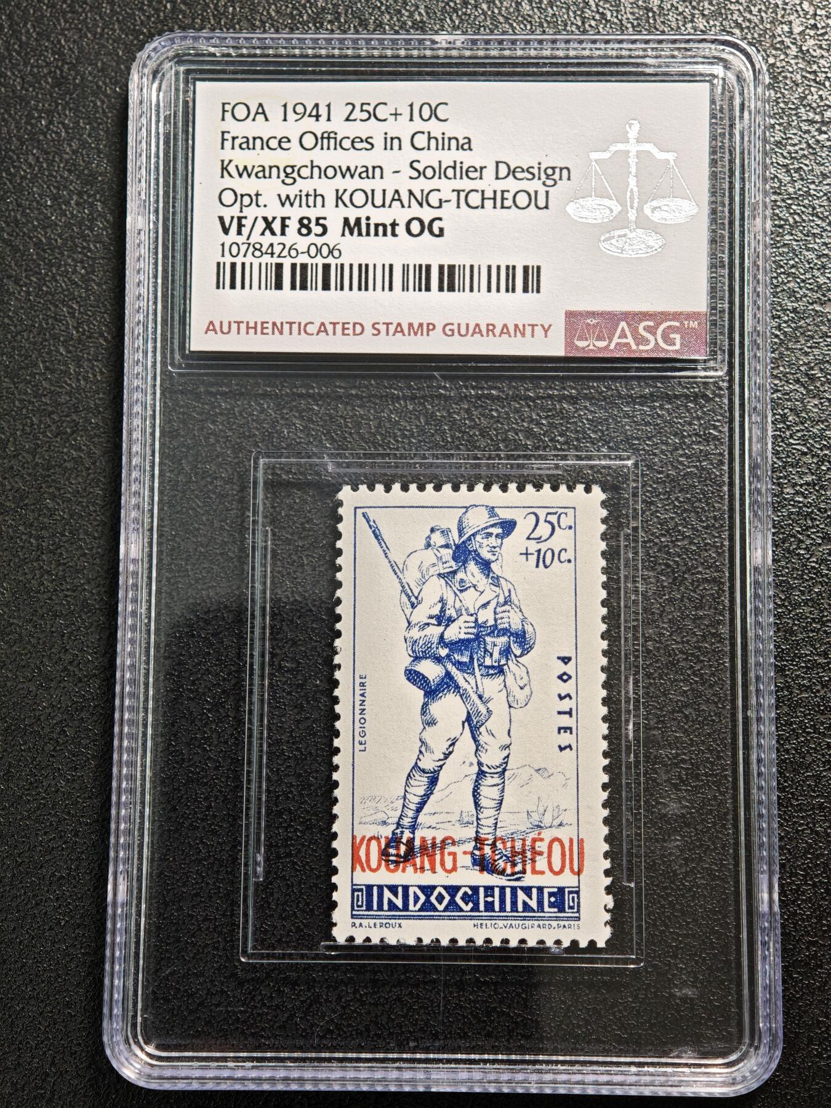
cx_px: 416
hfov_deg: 24.4
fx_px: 1920
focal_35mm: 60
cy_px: 554
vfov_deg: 32.2
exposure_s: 1/102
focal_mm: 9
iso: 500
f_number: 2
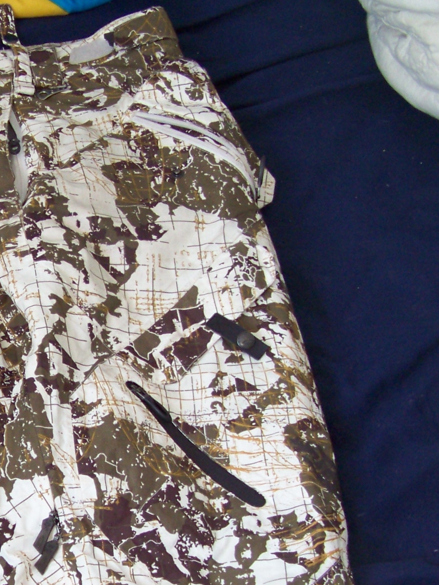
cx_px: -42
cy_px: 526
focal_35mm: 89
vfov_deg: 21.5
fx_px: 1505
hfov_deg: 16.1
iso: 162
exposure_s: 1/30
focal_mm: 5.85
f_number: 2.8
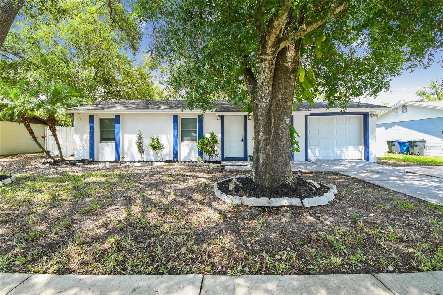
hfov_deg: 100.4
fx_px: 185
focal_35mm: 15
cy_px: 148
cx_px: 222
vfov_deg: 77.3
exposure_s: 1/15
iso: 100
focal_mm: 10
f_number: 7.1
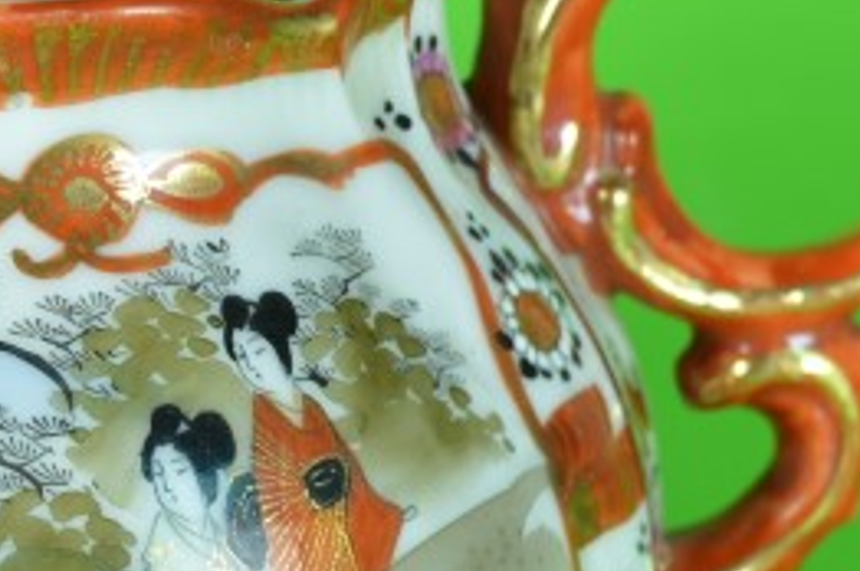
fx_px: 3937
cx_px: -30
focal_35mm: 165
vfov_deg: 8.3
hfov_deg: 12.3
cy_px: 308
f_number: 6.3
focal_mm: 32
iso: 100
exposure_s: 1/125
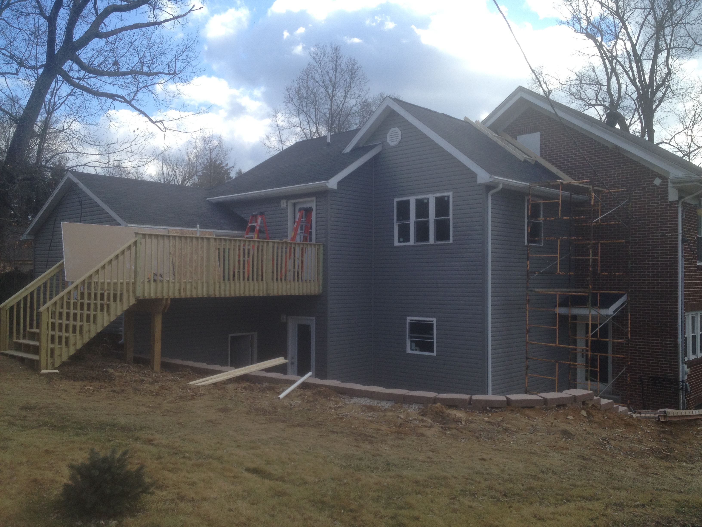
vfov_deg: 40.7
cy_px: 264
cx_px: 351
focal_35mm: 35
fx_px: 710
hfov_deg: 52.6
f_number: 2.4
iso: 50
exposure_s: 1/863
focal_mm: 4.28
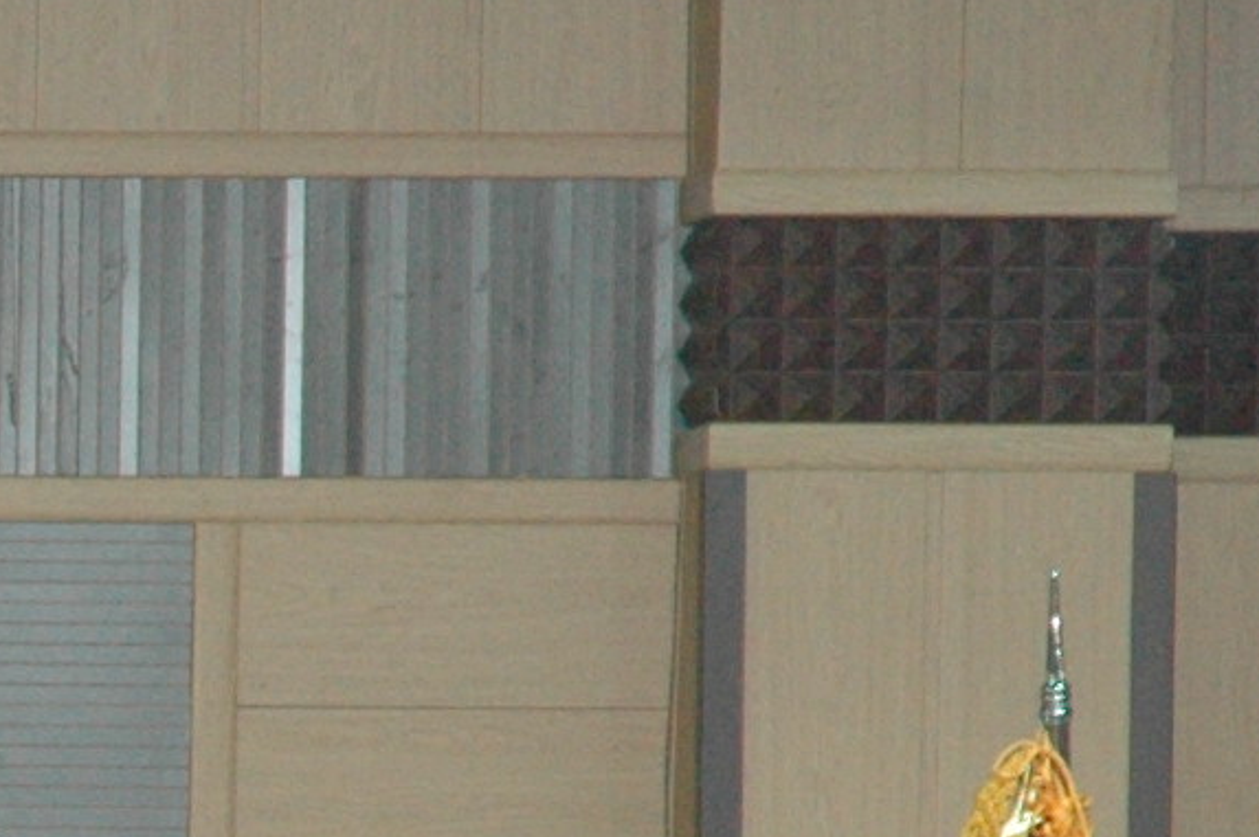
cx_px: -1345
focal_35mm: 551
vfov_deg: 2.5
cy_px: 1437
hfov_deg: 3.7
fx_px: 19253
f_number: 4.5
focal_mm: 70
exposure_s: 1/60
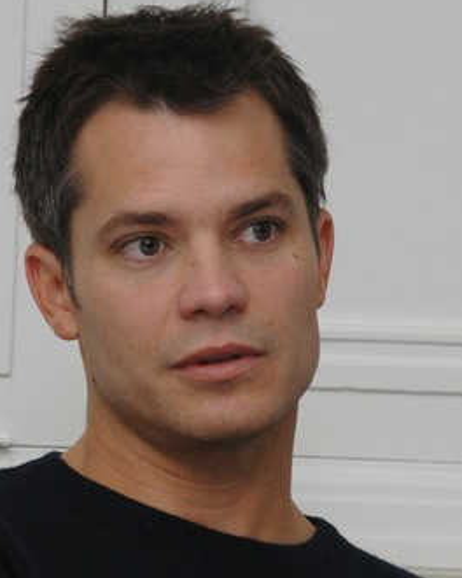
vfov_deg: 7.3
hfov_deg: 5.8
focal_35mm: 265
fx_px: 4522
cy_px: 312
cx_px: 231
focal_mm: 155
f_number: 11
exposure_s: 1/320
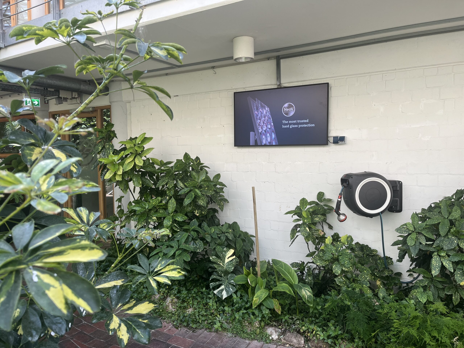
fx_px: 349
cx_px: 232
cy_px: 174
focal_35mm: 26
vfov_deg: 53.1
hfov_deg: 67.3
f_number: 1.6
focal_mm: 5.1
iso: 40
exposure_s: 1/122
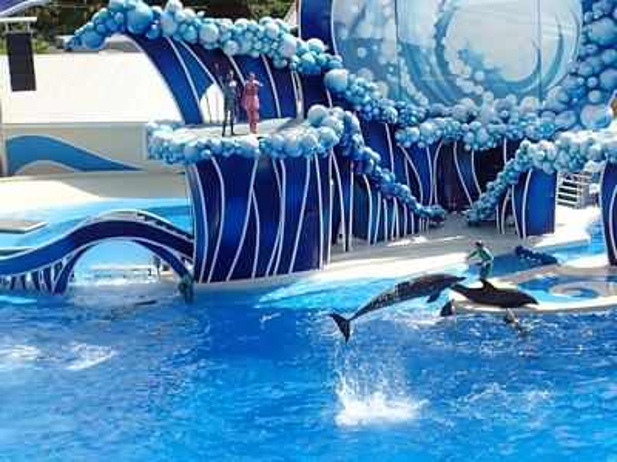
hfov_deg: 60.0
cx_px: 308
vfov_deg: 46.8
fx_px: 535
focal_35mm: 30
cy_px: 231
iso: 200
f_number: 3.2
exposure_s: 1/2000
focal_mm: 5.5
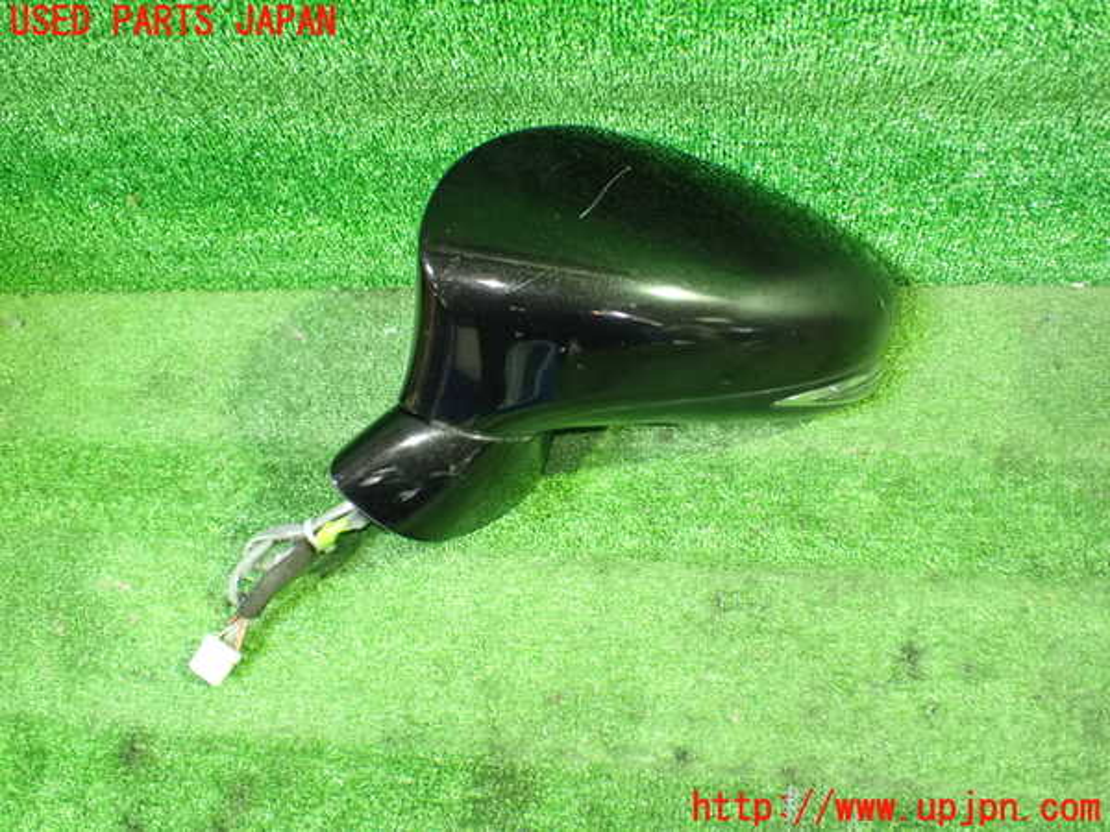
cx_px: 555
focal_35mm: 30
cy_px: 416
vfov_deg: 46.8
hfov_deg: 60.0
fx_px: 962
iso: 1250
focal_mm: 5.4
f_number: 2.3
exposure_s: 1/30
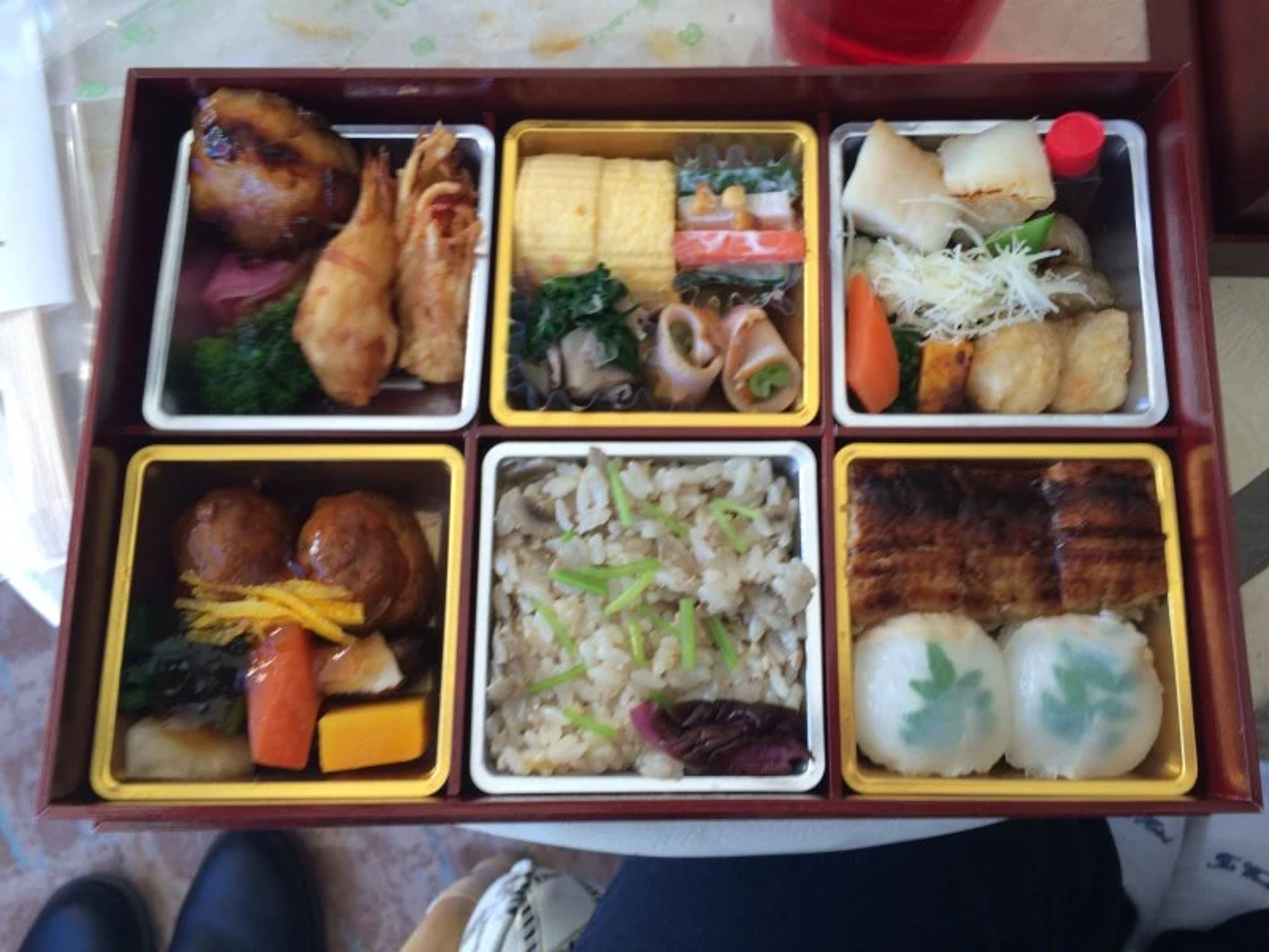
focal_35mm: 29
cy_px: 476
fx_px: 1063
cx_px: 634
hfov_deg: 61.7
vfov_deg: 48.2
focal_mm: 4.15
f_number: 2.2
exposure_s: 1/120
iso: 32
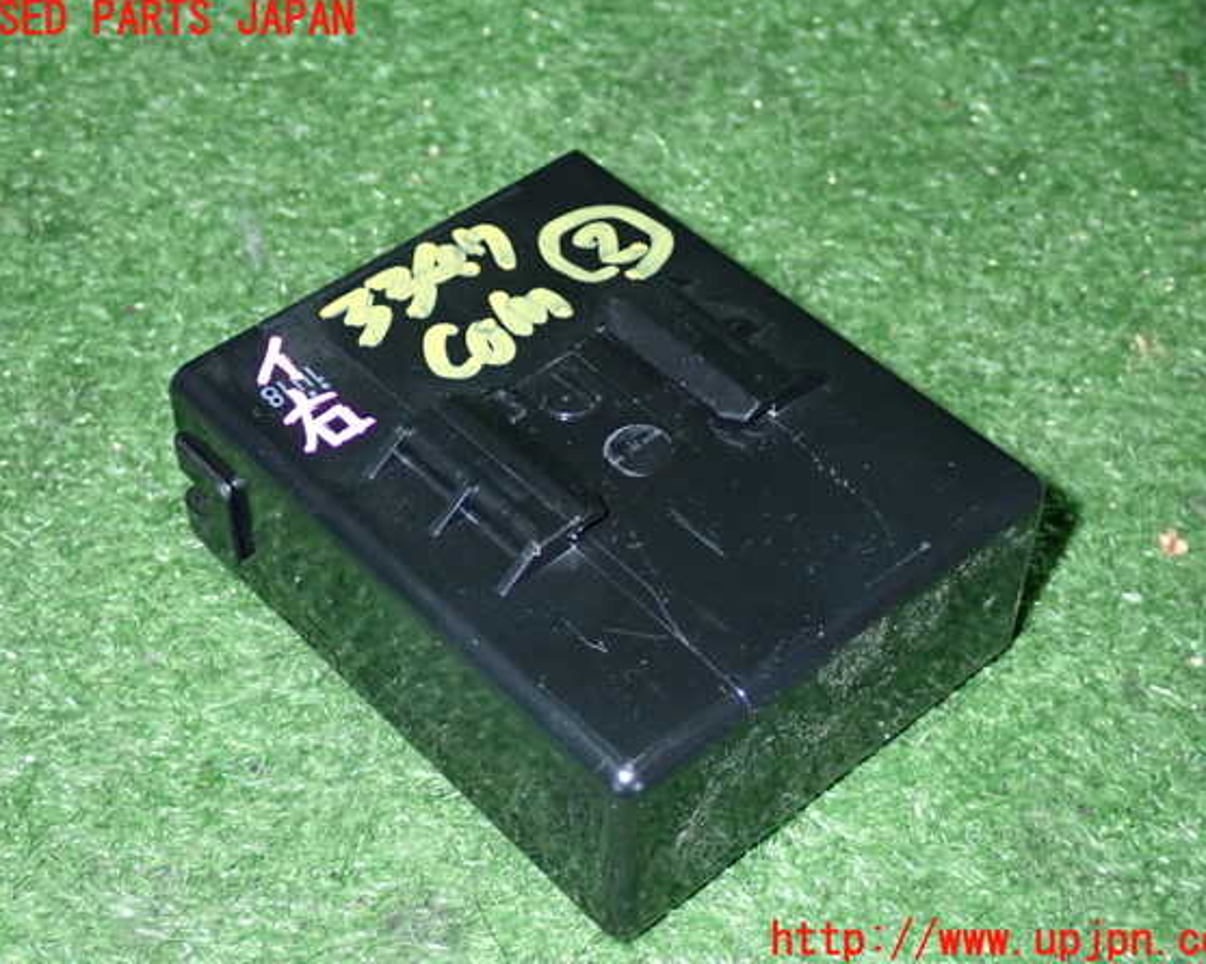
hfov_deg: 31.0
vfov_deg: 25.0
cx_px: 611
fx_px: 2176
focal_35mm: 61
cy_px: 481
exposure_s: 1/60
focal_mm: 10.35
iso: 800
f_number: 10
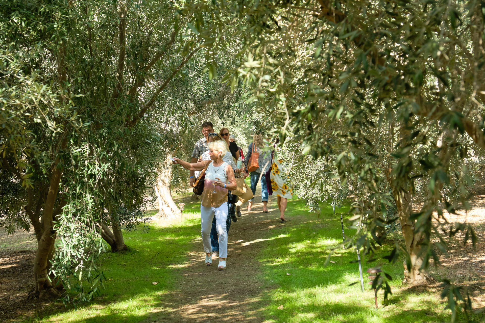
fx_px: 956
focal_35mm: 71
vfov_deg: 19.2
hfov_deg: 28.5
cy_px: 162
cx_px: 242
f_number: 4.5
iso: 800
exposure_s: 1/250
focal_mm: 47
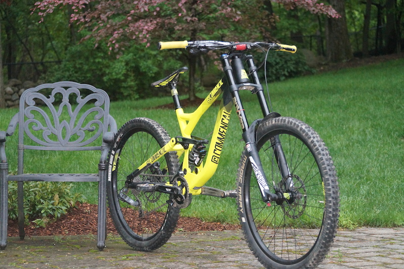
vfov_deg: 15.2
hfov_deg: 22.6
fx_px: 1010
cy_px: 134
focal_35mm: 90
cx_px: 202
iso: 3200
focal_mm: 60
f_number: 4.5
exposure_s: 1/80
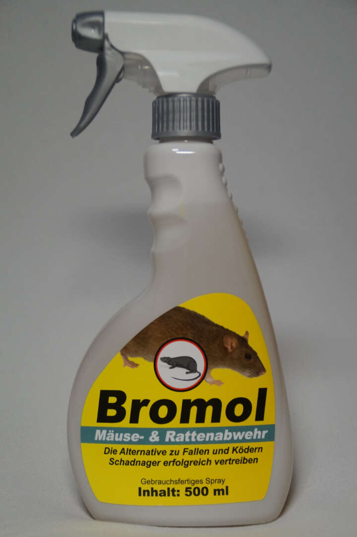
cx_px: 178
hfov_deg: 18.2
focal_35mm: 75
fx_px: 1117
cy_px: 268
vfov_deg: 27.0
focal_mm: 50
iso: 800
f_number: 4.5
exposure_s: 1/160
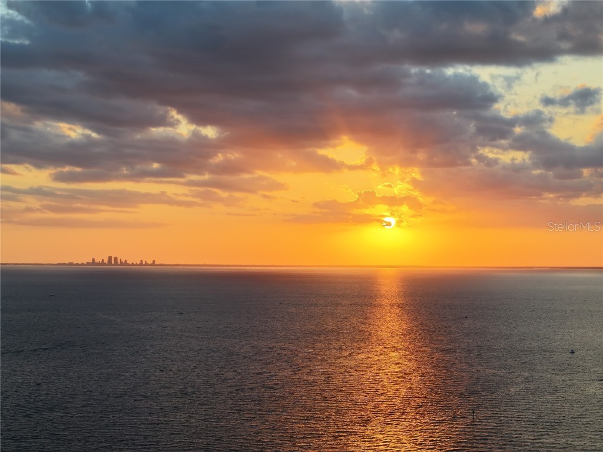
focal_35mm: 70
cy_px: 226
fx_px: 1219
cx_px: 302
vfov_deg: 21.0
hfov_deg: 27.8
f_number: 2.8
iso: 240
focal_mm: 19.35
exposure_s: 1/15
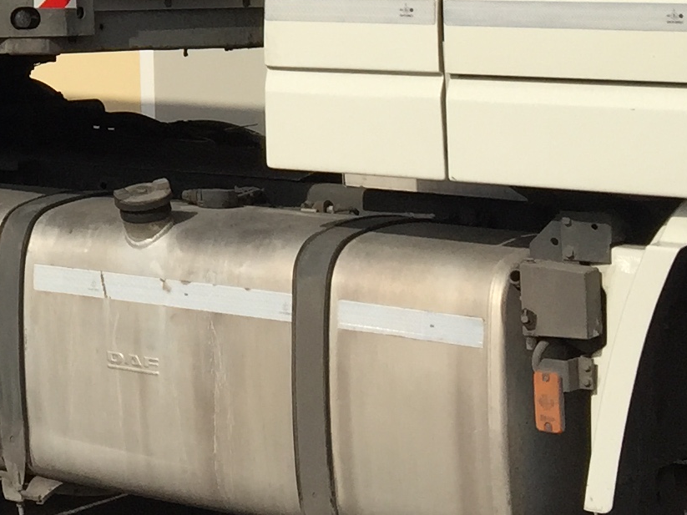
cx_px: -292
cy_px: -293
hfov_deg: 15.9
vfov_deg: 12.2
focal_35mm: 115
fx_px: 2282
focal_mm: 4.15
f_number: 2.2
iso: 32
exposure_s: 1/4405
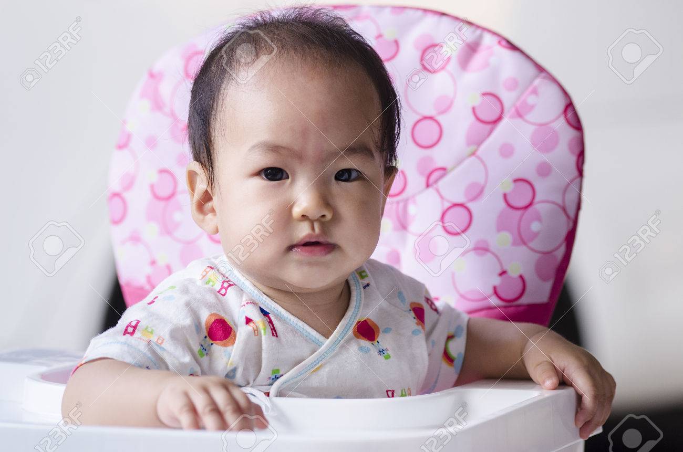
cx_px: 342
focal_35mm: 180
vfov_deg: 7.6
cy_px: 226
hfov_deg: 11.4
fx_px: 3408
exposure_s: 1/250
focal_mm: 120
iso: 200
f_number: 4.5
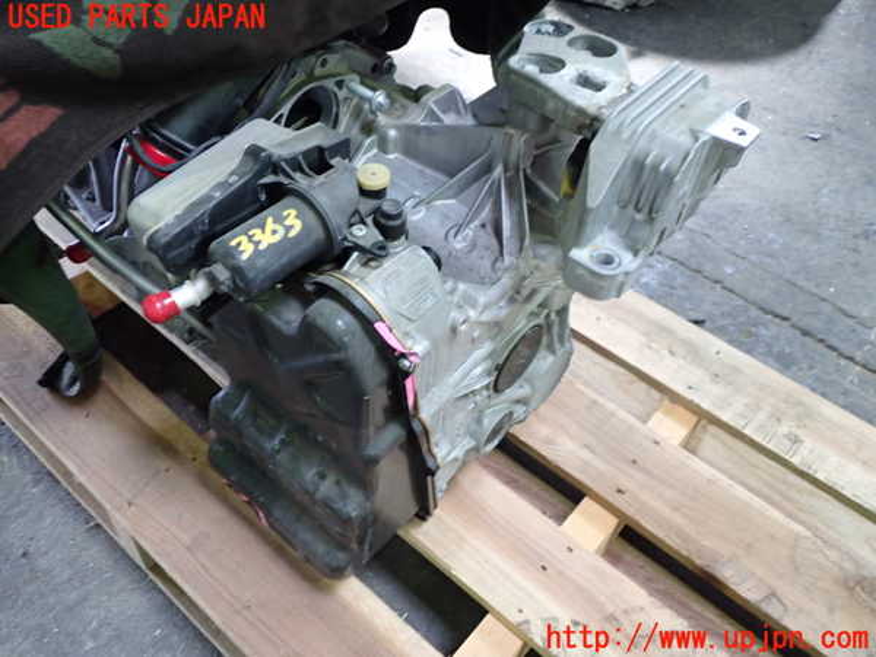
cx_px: 438
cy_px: 328
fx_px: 759
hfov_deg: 60.0
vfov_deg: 46.8
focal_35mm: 30
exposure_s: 1/30
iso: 400
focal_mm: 5.4
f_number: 2.3
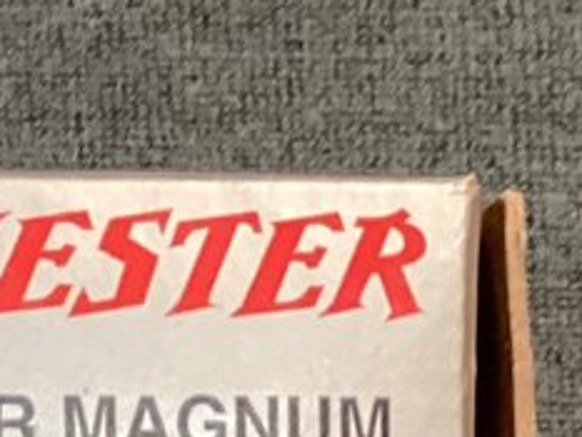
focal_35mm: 201
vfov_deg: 6.7
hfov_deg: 9.8
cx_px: 76
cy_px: 1325
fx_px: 3381
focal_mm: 3.3
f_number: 2.4
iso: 320
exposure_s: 1/40
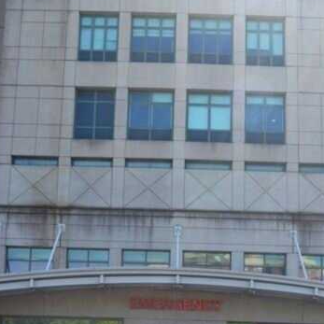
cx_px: 170
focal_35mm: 62
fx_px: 657
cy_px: 269
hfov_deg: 27.7
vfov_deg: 27.1
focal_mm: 22
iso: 100
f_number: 6.3
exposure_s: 1/160
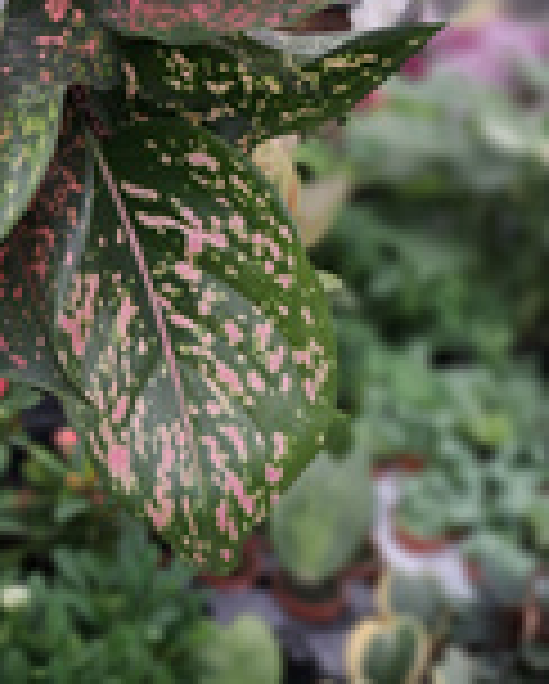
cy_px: -90
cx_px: 43
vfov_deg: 30.6
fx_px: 1095
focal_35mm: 54
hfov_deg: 27.1
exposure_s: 1/50
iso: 50
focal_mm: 5.23
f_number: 1.8
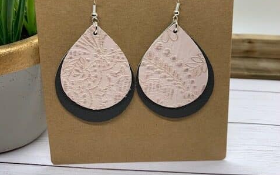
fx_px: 282
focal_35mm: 37
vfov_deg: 33.9
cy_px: 49
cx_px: 140
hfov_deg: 52.8
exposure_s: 1/120
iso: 40
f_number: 1.8
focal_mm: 4.25
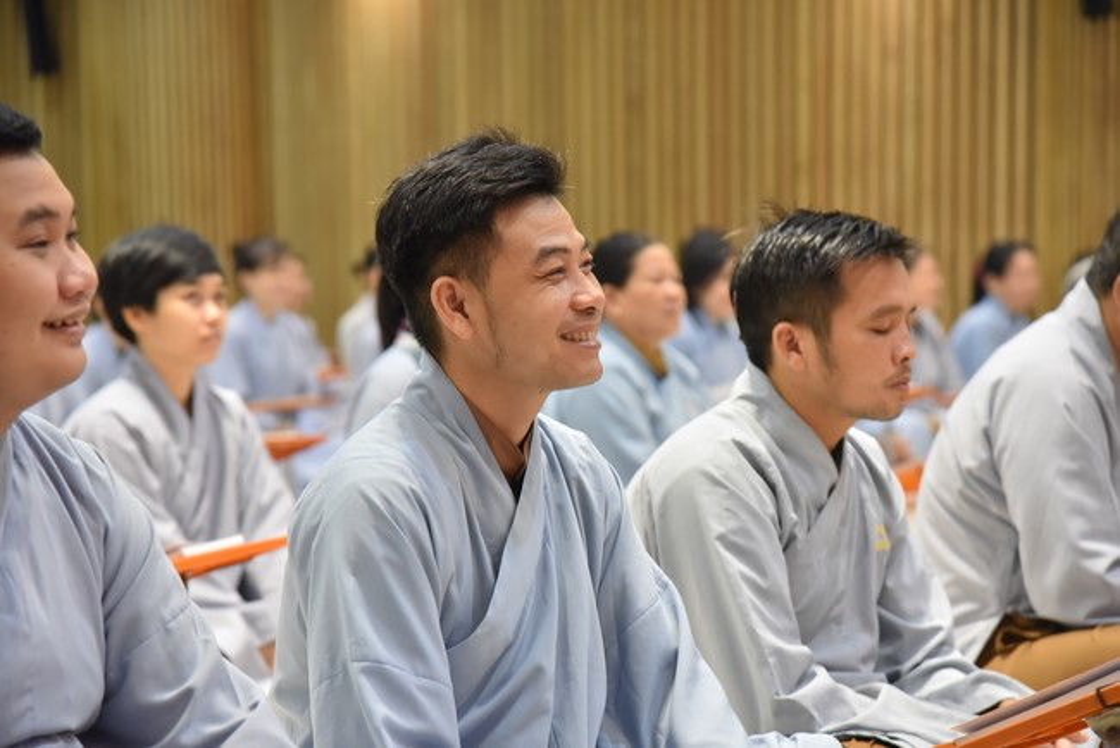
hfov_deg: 17.1
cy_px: 374
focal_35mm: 120
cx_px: 560
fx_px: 3735
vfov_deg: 11.4
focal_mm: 120
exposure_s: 1/125
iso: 3200
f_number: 5
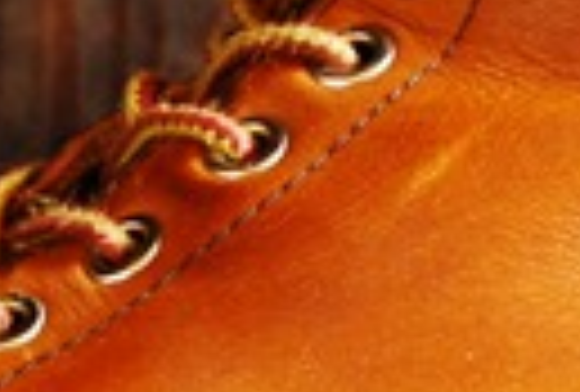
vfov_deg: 7.1
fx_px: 3137
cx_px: 193
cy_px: 378
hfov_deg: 10.6
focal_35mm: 194
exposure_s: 1/20
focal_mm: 28
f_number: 4
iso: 1000
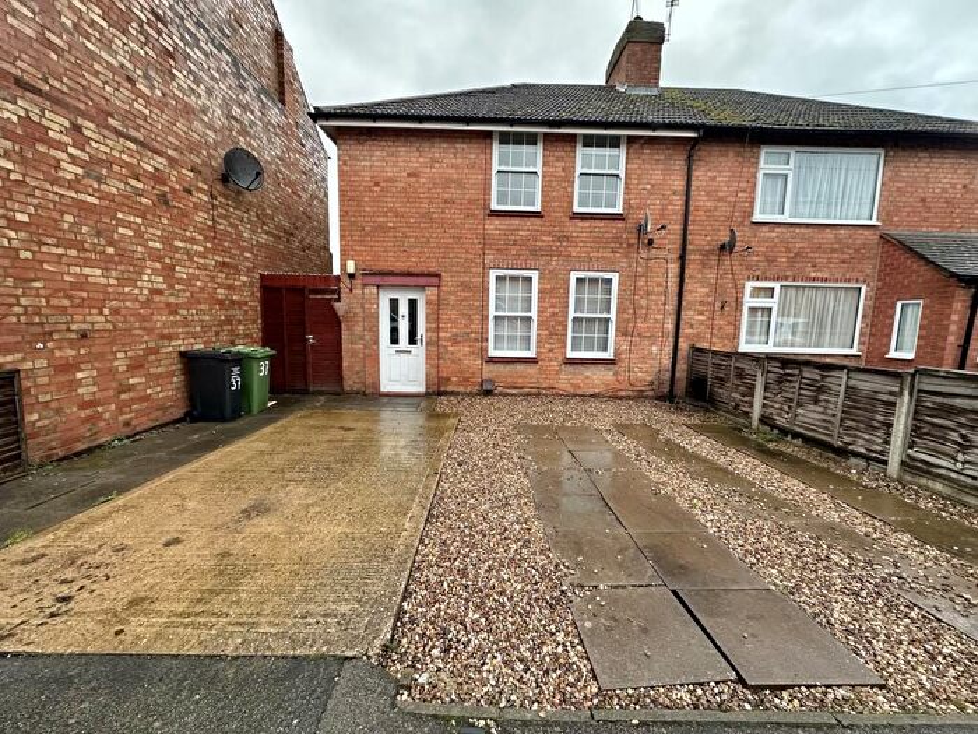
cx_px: 489
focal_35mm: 14
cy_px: 367
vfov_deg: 85.7
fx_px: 396
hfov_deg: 102.1
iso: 250
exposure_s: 1/99
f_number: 2.2
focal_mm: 2.22
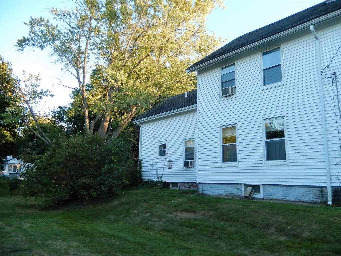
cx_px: 170
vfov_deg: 49.7
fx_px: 276
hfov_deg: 63.4
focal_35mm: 28
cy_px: 128
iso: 125
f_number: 3.6
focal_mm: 5.1
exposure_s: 1/100
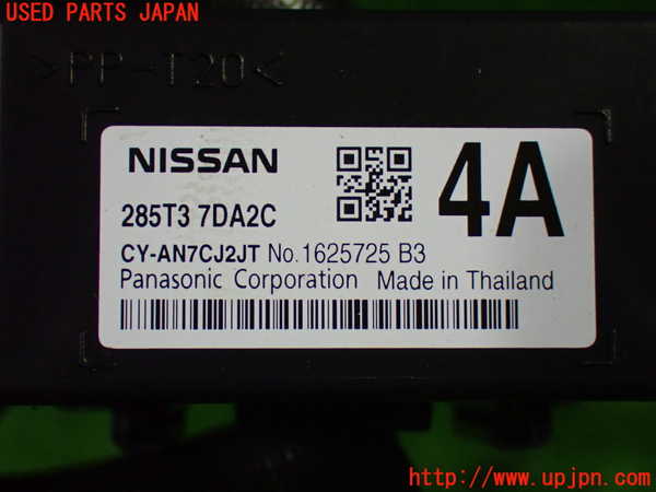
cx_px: 328
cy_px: 246
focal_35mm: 71
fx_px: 1346
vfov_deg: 20.7
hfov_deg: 27.4
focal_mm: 12.73
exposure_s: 1/60
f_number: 3.9
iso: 1000
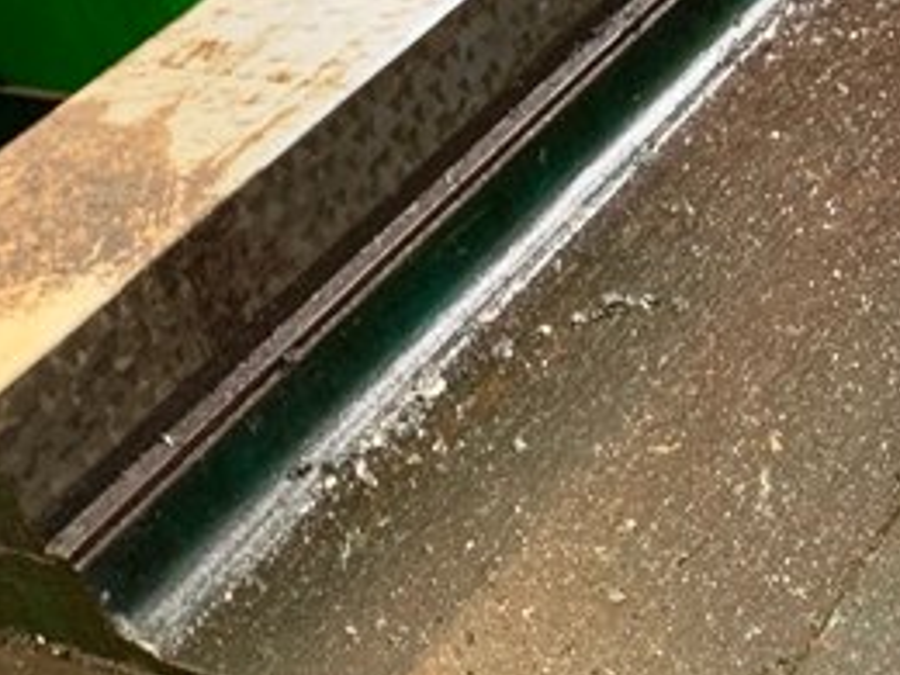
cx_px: 1122
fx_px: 2080
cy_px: 201
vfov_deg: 18.4
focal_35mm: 80
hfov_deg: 22.3
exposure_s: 1/40
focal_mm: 4.25
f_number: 1.8
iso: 250
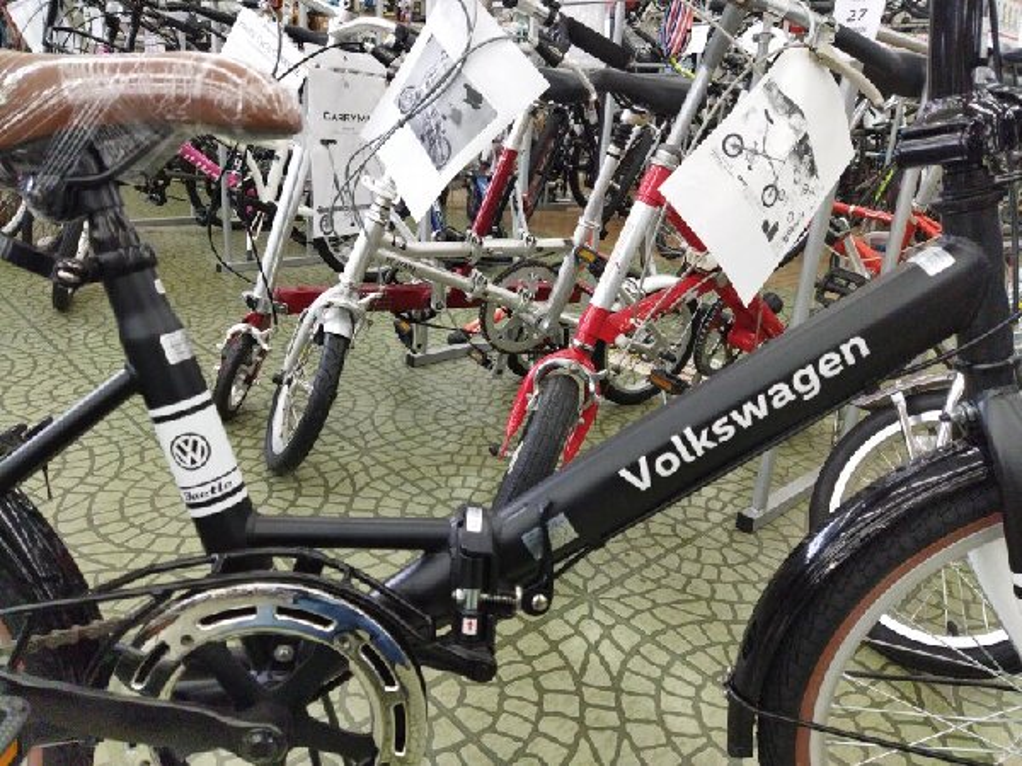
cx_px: 511
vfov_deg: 51.4
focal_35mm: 27
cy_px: 383
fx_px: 797
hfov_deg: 65.3
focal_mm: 4.71
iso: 638
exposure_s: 1/400
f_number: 1.79
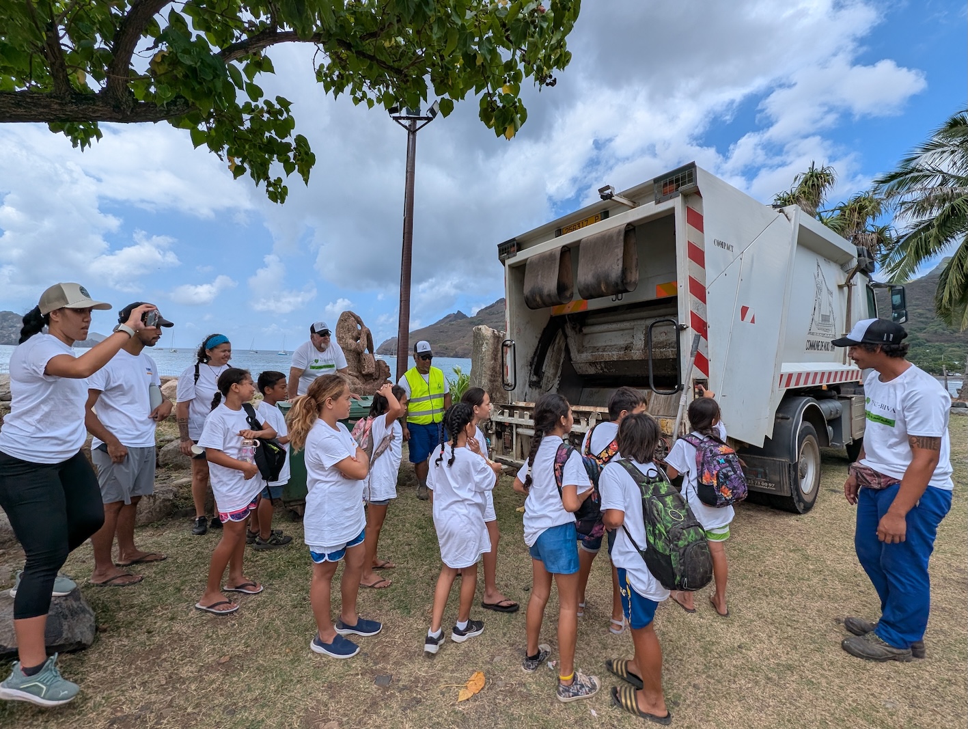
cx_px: 484
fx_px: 364
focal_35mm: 13
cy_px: 364
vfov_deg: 90.1
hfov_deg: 106.1
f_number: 2.2
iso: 36
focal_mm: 1.95
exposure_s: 1/1081
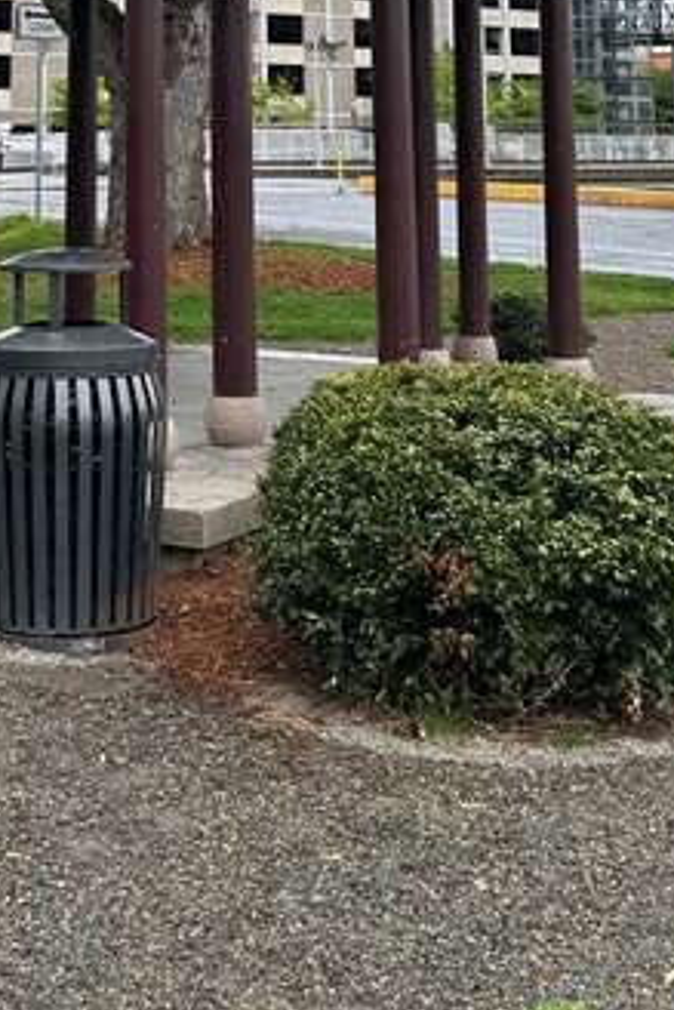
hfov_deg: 20.4
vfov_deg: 27.7
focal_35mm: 66
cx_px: 117
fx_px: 1851
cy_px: -120
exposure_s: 1/401
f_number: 1.5
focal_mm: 5.7
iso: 50
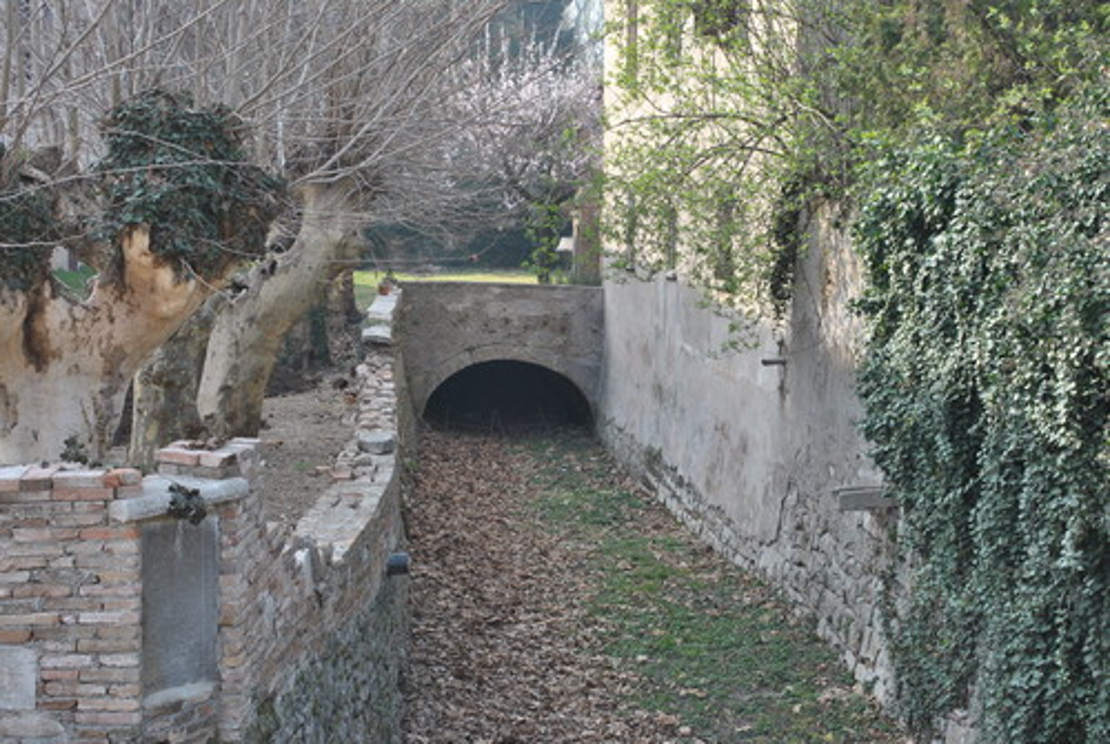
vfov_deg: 25.1
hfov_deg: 36.8
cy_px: 372
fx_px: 1667
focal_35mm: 54
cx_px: 555
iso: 200
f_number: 10
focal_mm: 36
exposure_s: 1/80
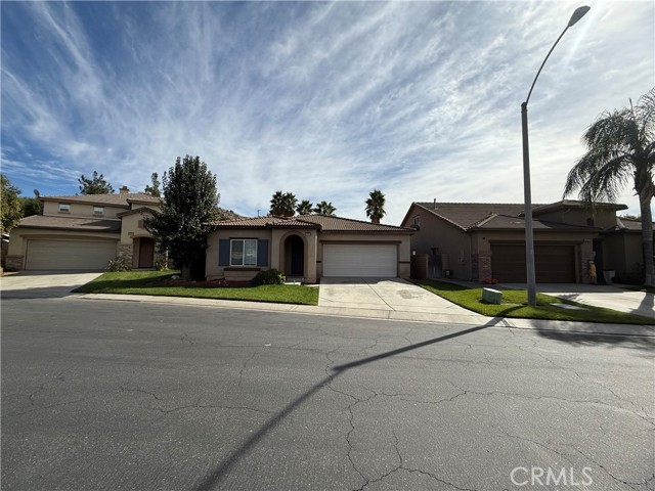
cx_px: 328
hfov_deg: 102.1
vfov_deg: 85.7
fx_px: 265
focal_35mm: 14
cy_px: 246
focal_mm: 2.22
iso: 50
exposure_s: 1/3460
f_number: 2.2
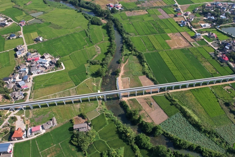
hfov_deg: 69.3
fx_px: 170
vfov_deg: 49.4
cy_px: 89
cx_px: 129
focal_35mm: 26
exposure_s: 1/1250
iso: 100
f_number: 2.8
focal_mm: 8.38
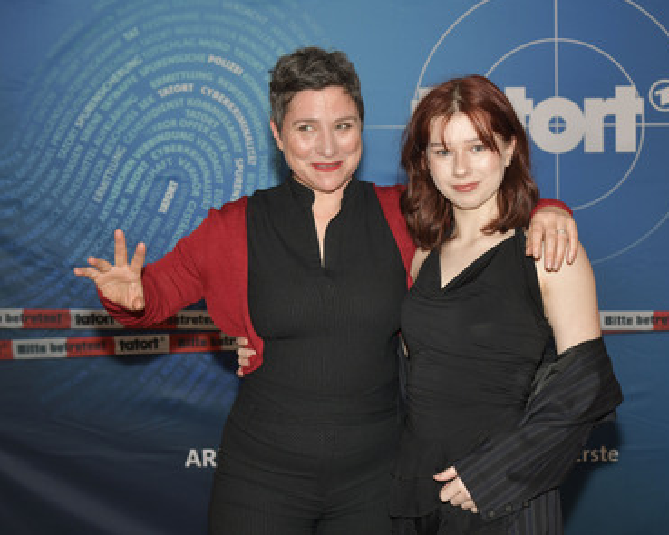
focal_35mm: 63
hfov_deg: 30.0
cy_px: 267
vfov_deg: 24.2
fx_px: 1247
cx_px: 378
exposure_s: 1/200
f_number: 5.6
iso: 640
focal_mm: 55
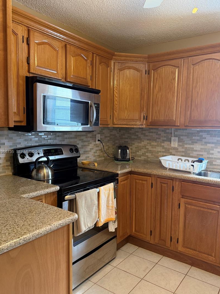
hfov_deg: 51.3
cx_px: 117
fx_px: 229
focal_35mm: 27
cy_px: 152
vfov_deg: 65.3
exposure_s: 1/60
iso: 320
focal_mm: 6.76
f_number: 1.78
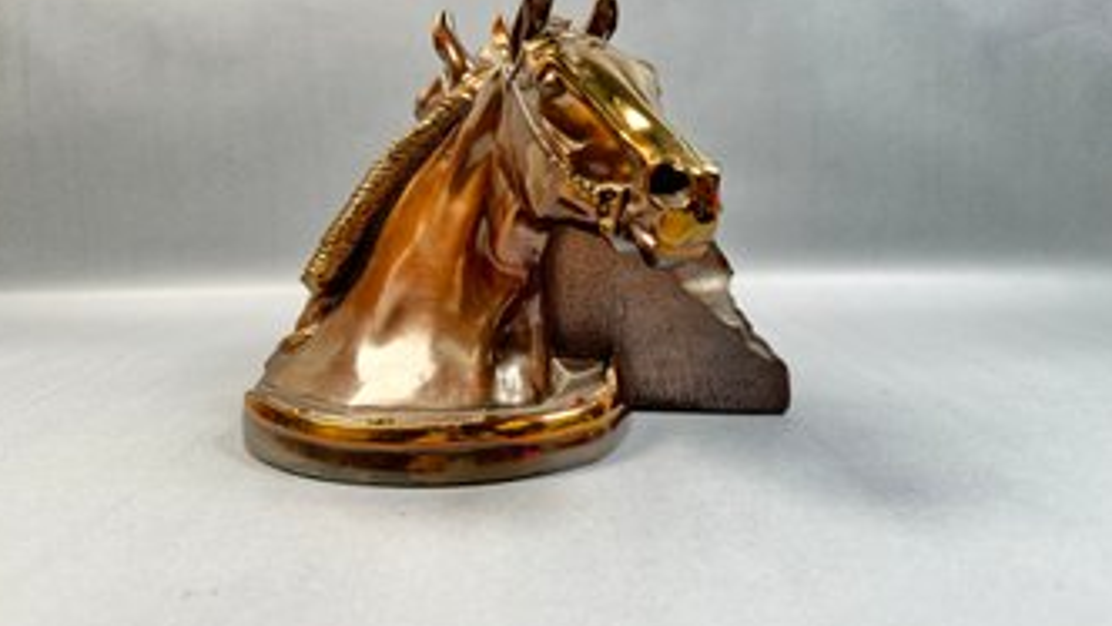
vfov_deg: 42.7
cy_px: 249
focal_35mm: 27
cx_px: 551
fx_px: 796
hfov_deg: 69.8
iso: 80
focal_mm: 6.86
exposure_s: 1/121
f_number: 1.78
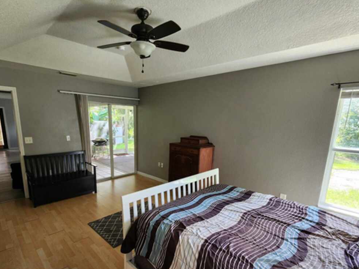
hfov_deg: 90.8
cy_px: 156
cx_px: 164
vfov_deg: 74.2
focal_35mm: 17
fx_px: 176
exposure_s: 1/60
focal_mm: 2.2
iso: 160
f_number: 2.2
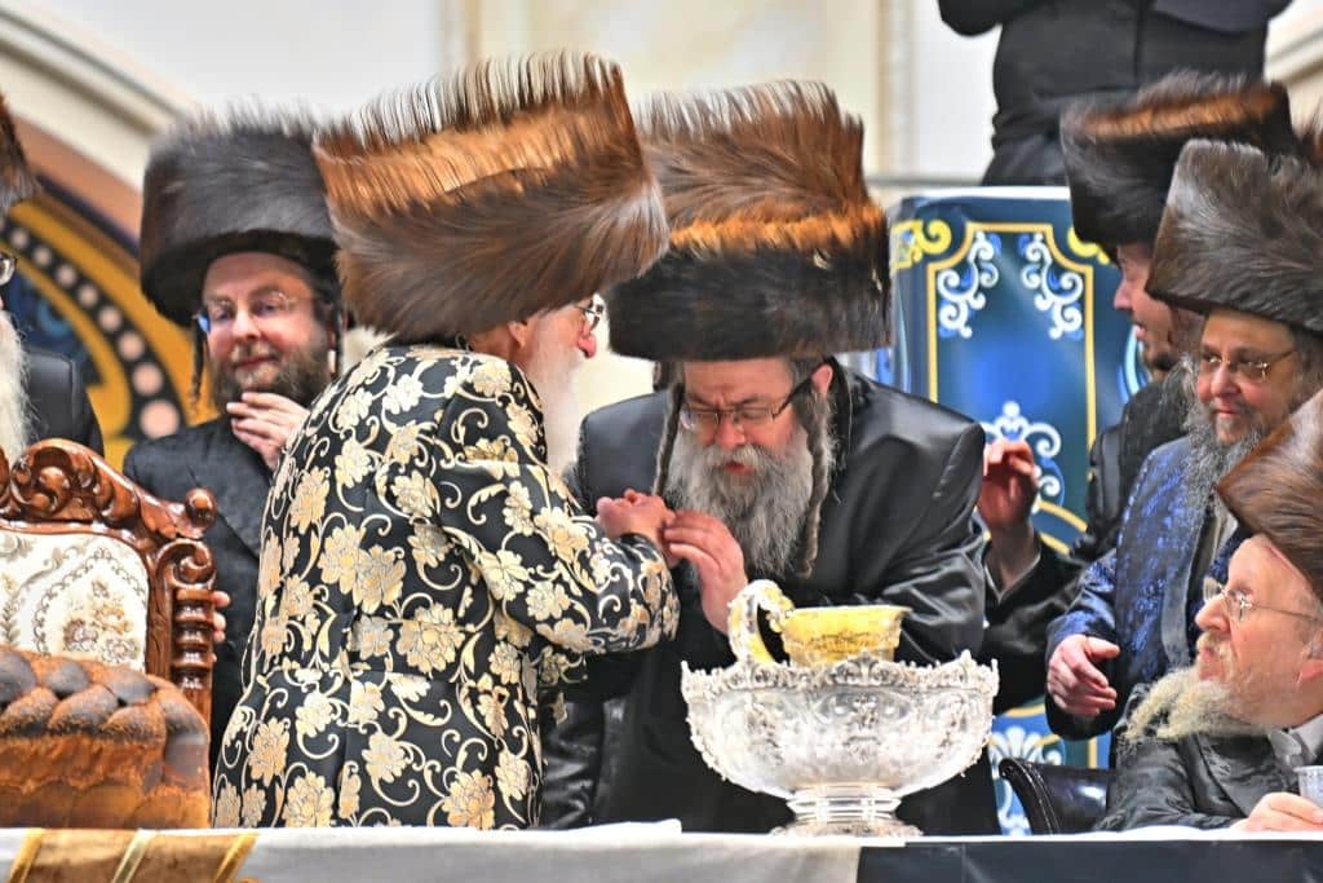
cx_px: 662
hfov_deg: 6.9
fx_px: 11026
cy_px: 442
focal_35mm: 300
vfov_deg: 4.6
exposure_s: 1/320
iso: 500
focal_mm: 200
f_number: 2.8
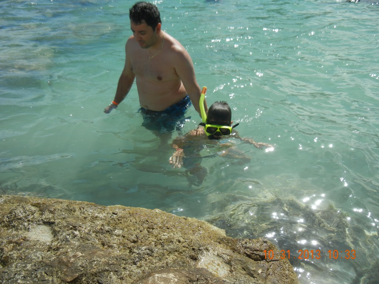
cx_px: 190
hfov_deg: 54.0
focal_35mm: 34
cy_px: 142
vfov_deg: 41.8
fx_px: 372
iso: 160
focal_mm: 6.2
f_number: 7.2
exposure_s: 1/512
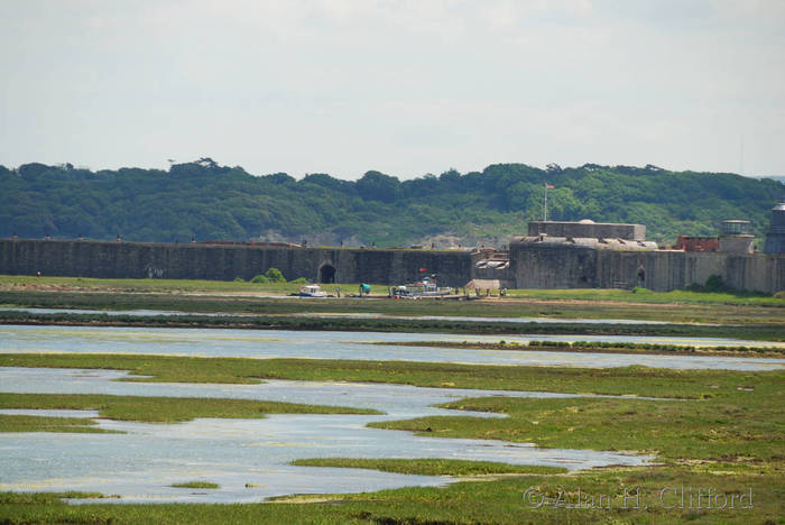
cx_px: 392
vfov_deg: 4.6
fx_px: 6547
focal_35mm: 300
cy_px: 262
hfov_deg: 6.9
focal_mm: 200
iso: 100
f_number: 7.1
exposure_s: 1/250
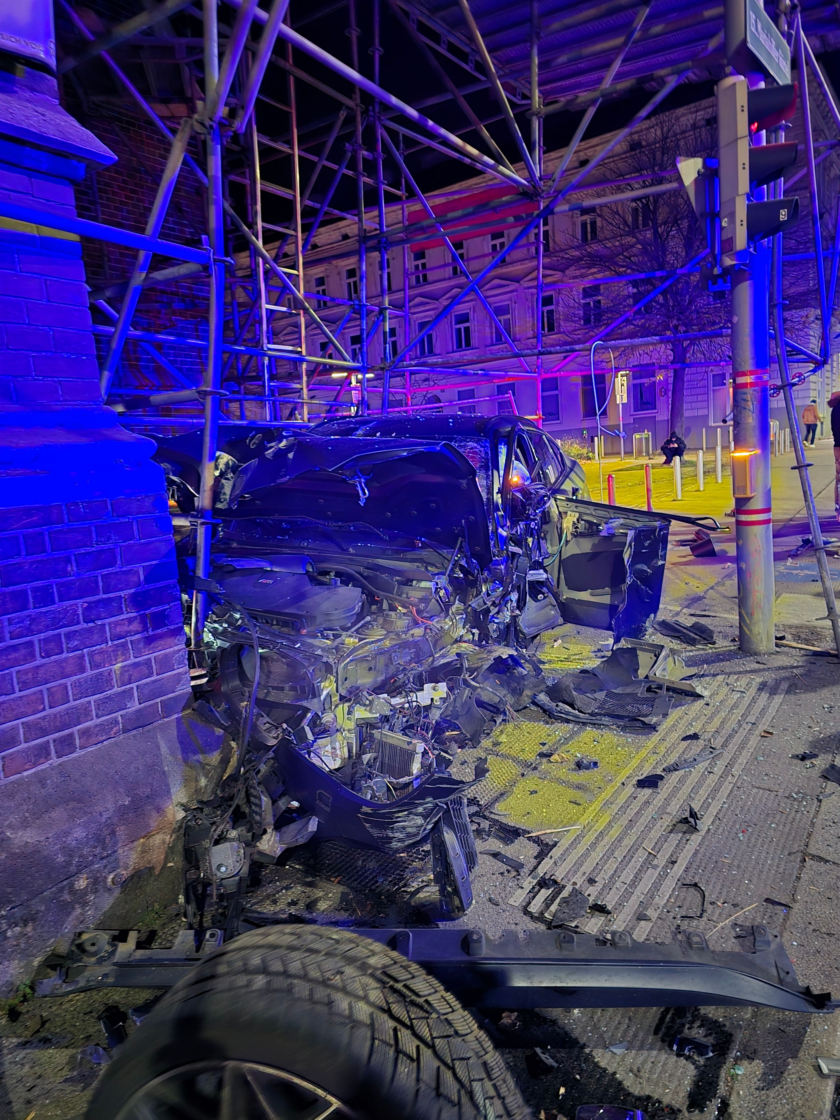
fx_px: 744
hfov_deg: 58.9
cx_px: 420
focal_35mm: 23
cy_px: 560
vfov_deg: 73.9
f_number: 1.7
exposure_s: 1/20
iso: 2000
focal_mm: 6.3
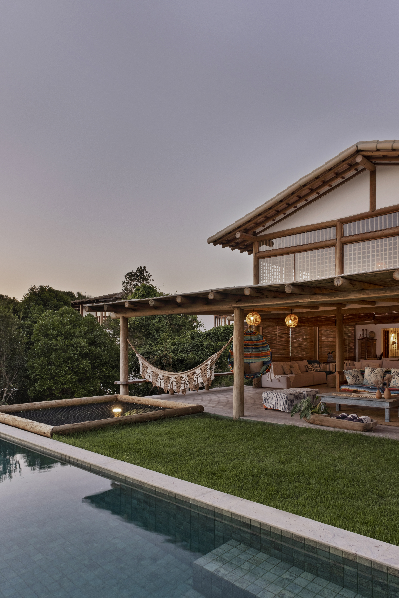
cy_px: 299
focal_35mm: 24
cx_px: 200
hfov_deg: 53.1
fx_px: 399
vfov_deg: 73.7
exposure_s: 1/15
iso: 400
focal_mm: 16
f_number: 8
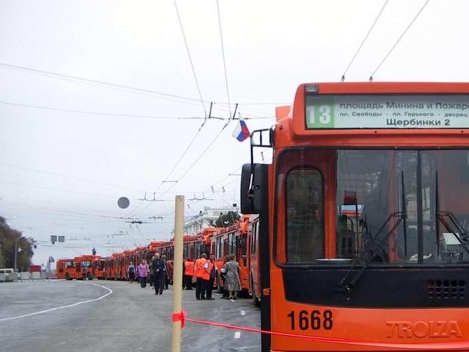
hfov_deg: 26.8
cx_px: 326
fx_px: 976
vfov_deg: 20.3
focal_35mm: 72
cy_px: 254
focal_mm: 6.5
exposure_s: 1/400
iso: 50
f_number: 3.2
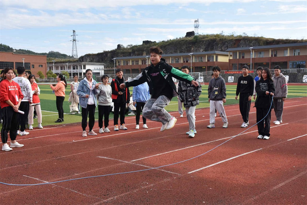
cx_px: 154
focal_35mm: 40
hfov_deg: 47.9
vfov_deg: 33.0
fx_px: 345
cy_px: 102
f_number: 8
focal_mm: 27
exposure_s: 1/500
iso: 360
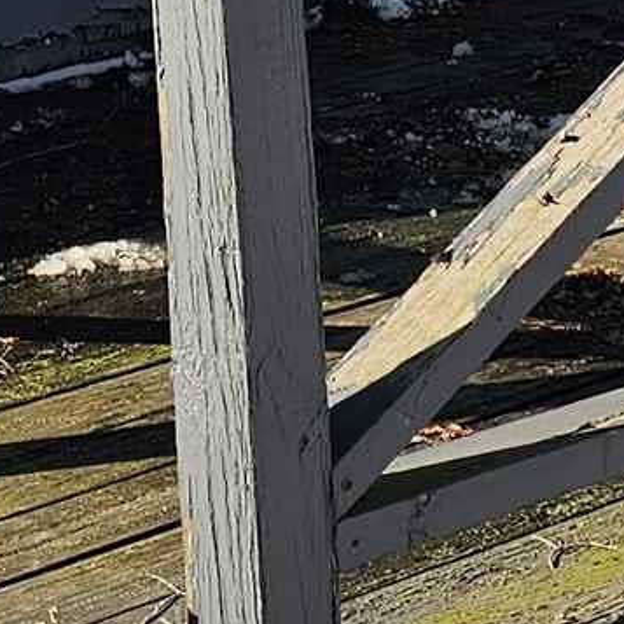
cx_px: 33
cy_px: -579
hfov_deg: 9.9
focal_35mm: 175
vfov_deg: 9.4
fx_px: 3569
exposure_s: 1/471
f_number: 1.7
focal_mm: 6.3
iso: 10
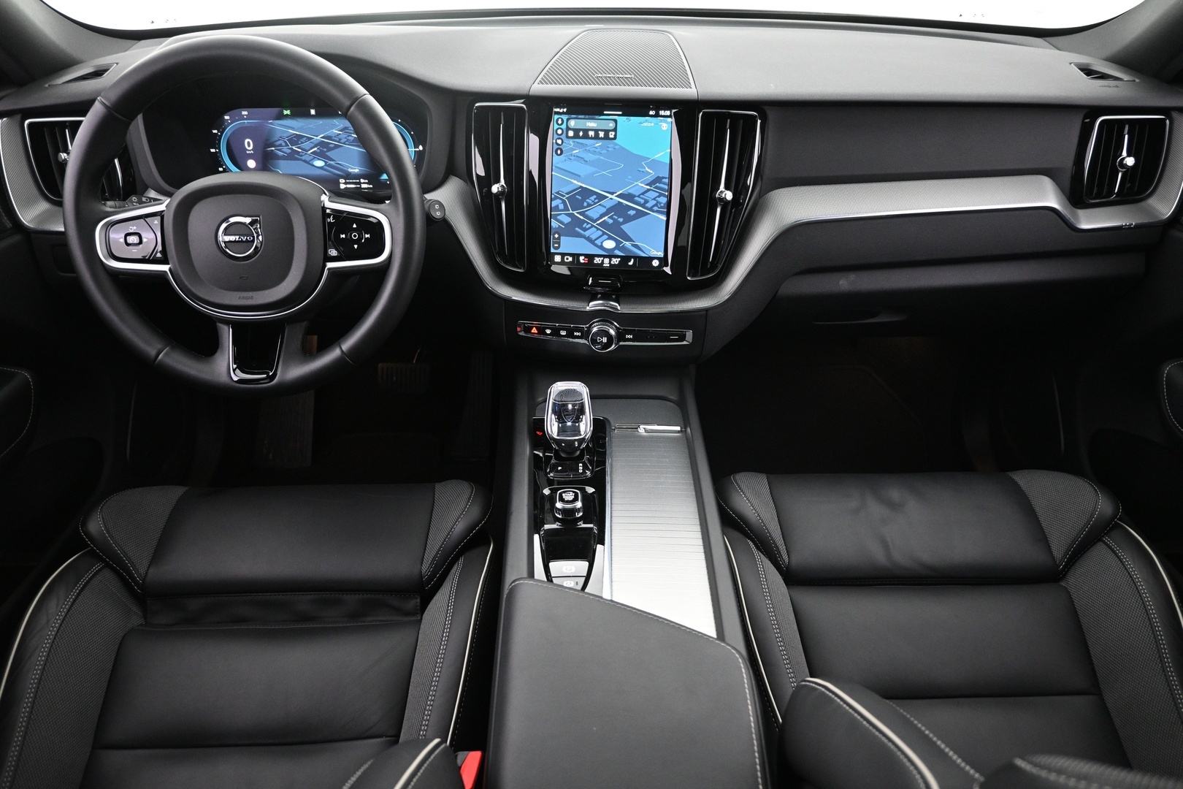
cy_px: 394
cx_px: 592
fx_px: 789
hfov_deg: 73.7
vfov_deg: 53.1
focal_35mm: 24
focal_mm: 16
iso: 1600
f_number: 3.5
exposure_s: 1/15
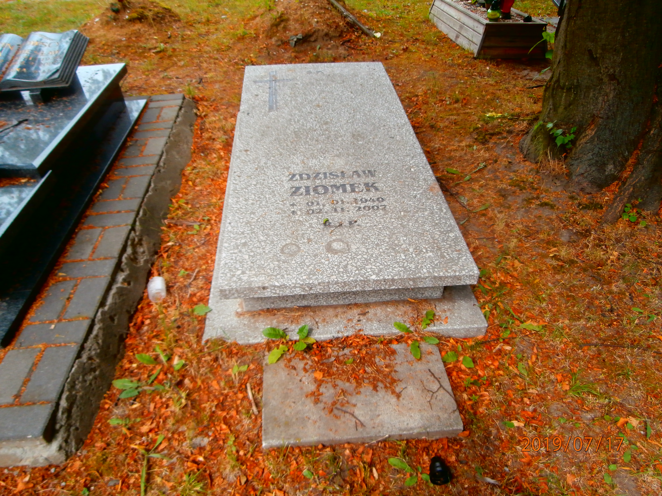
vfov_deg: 56.8
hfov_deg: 71.6
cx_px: 331
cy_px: 248
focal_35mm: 24
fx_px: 459
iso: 100
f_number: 3
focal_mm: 4.2
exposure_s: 1/250
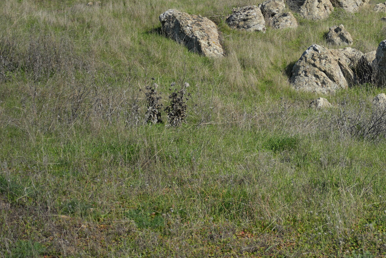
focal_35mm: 69
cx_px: 422
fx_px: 740
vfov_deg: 19.6
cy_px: 56
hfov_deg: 26.9
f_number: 4
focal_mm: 28
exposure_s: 1/1600
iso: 160
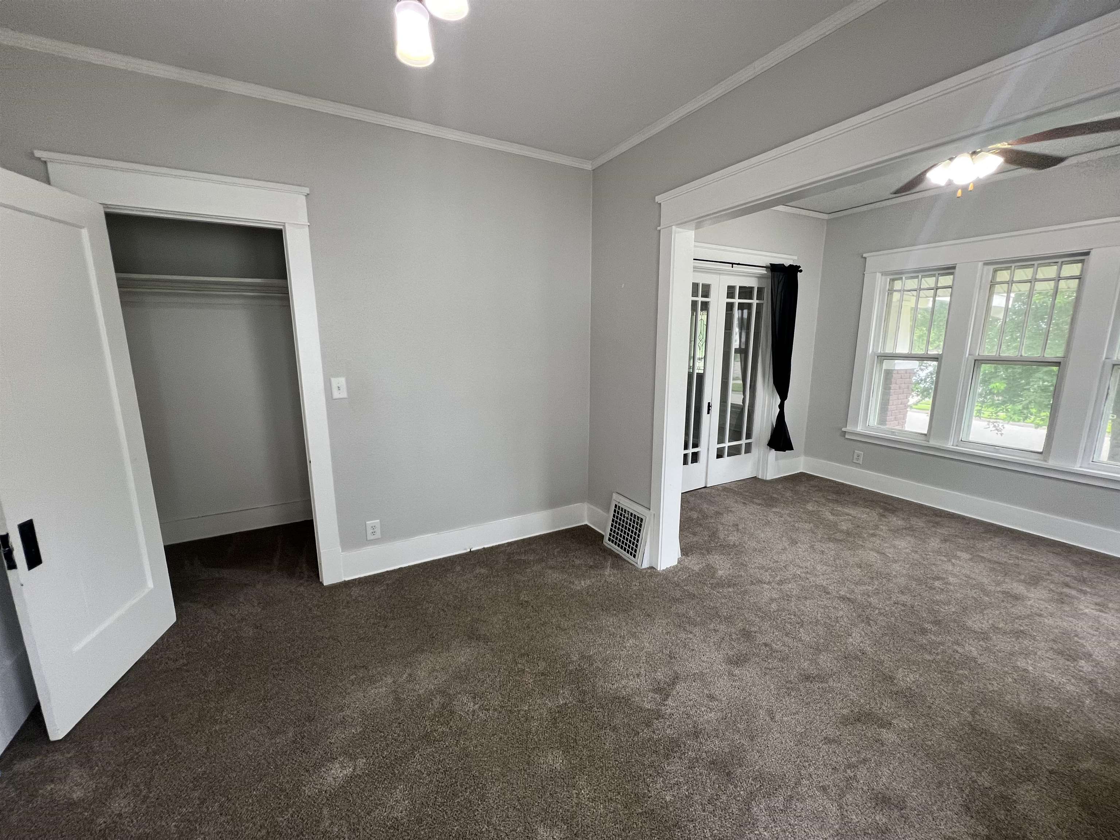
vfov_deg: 89.9
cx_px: 560
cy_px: 420
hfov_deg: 106.2
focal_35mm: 13
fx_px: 421
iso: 160
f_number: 1.8
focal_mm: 1.57
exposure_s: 1/120
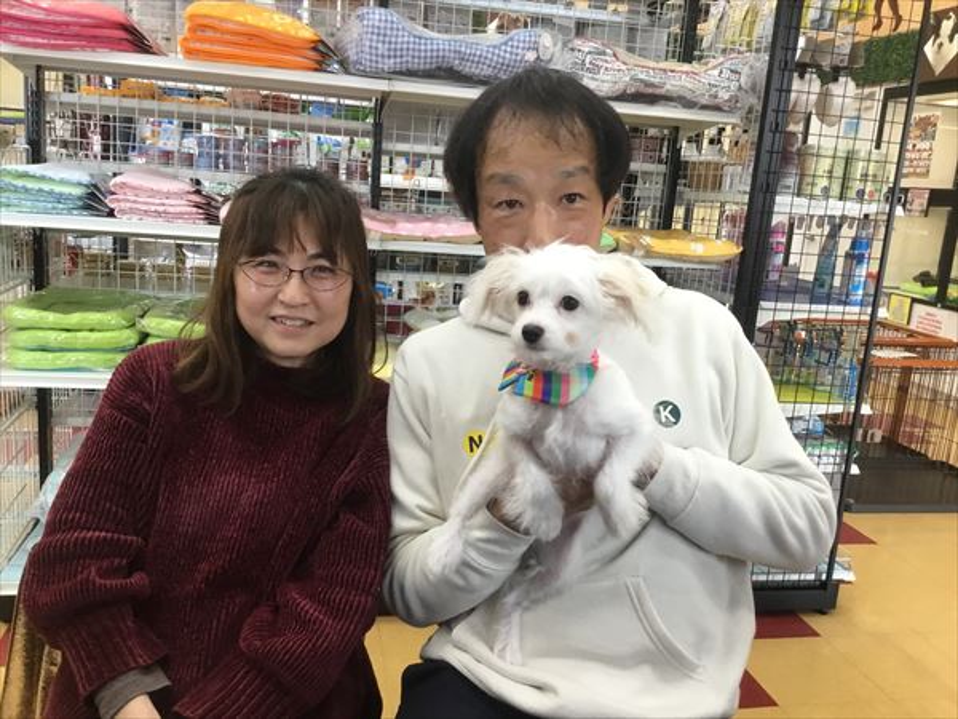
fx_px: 858
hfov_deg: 58.4
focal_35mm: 31
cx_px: 479
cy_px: 360
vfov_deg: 45.4
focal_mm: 3.3
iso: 40
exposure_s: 1/30
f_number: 2.4
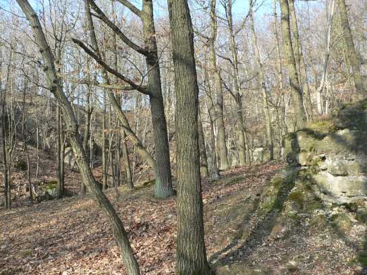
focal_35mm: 35
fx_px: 371
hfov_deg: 52.6
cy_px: 138
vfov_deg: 40.7
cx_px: 184
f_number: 4
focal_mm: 4.6
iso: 80
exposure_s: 1/125
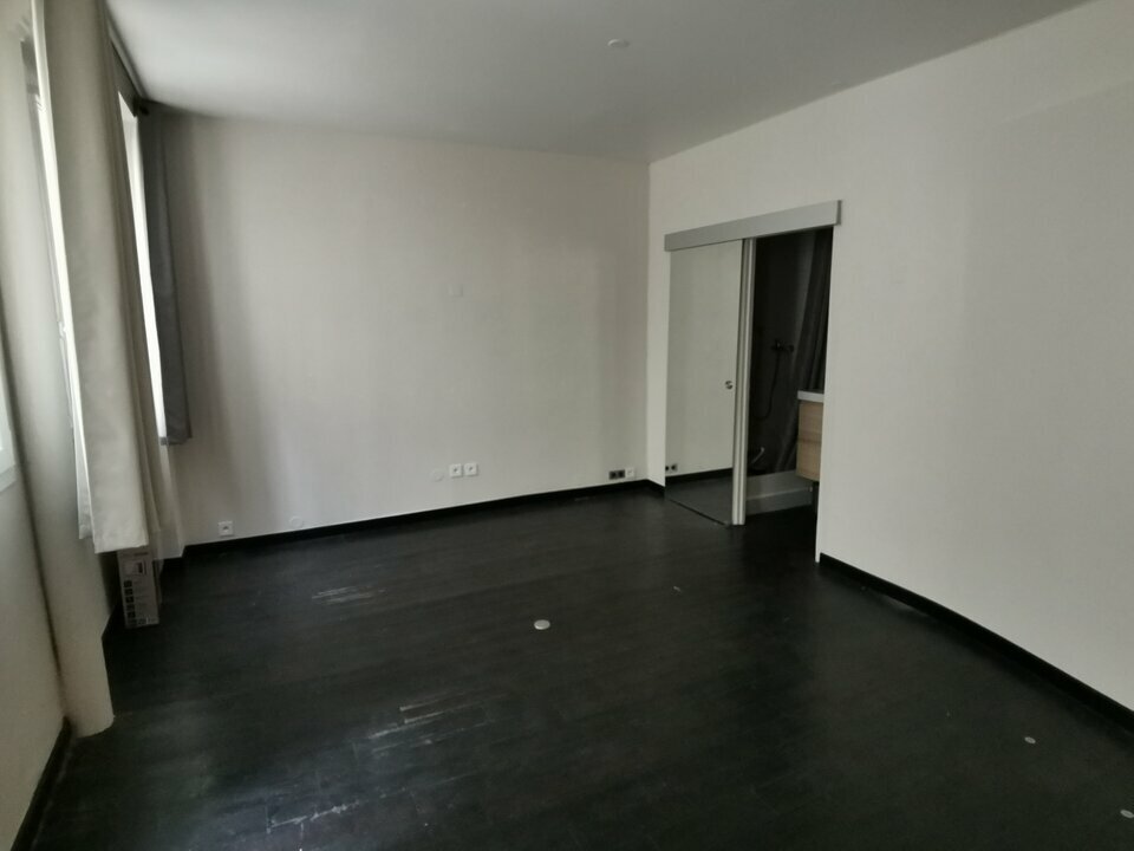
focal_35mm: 18
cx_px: 567
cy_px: 426
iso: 1000
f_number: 2.2
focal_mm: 2.26
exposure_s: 1/17.3
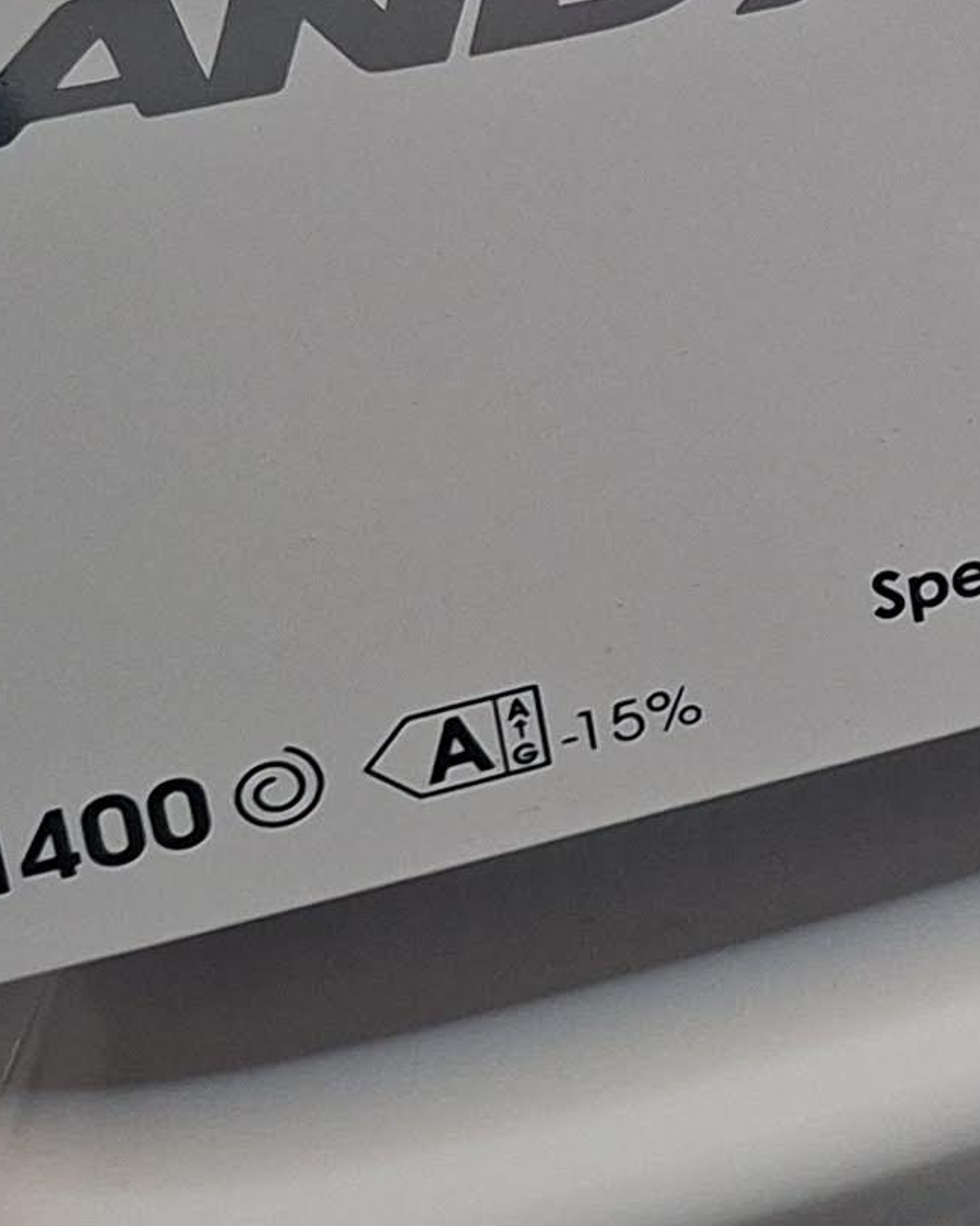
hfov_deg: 11.8
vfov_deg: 16.7
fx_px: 4025
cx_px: 2190
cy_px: -138
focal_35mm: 111
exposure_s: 1/100
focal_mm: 5.54
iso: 160
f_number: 1.8
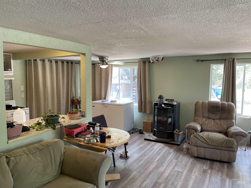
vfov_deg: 54.9
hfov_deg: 69.4
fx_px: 181
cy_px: 94
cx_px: 126
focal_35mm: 25
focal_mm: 5.1
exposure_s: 1/60
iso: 80
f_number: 1.6
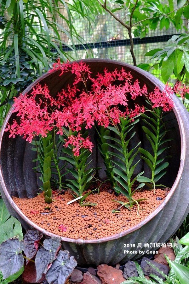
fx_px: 386
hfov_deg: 27.5
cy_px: 142
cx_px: 94
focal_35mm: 49
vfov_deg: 40.3
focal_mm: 32.9
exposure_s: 1/10
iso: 250
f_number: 3.6
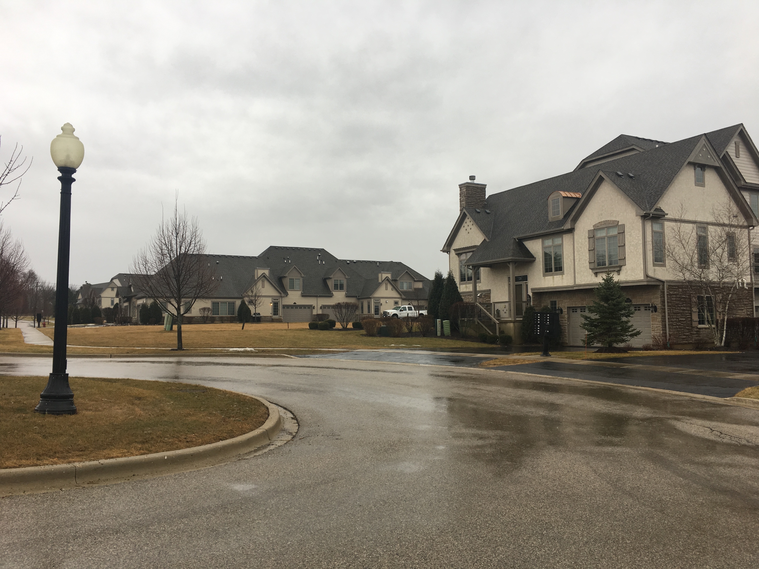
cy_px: 284
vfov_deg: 48.2
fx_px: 636
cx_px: 380
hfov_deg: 61.7
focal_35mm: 29
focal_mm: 4.15
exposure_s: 1/134
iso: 25
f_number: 2.2
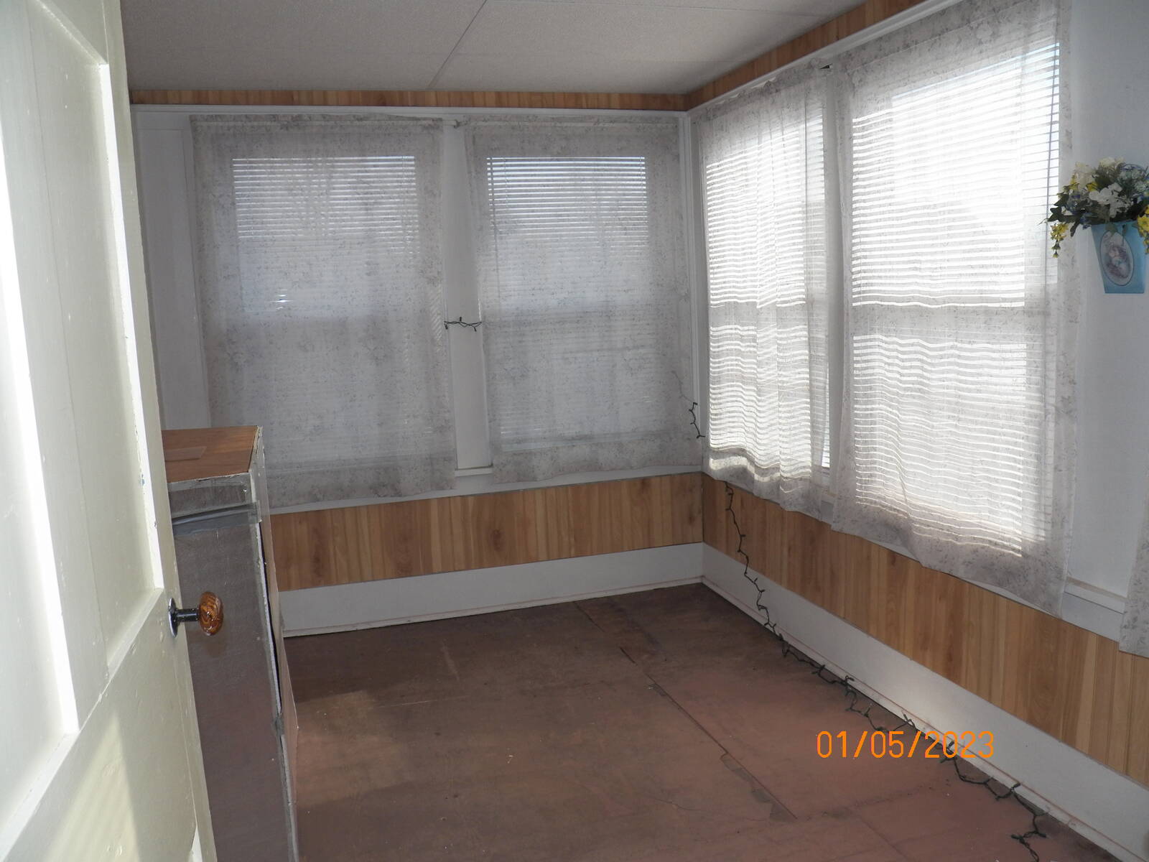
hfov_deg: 63.4
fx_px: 929
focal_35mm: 28
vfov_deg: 49.7
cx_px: 574
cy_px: 431
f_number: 4
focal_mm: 4.9
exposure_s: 1/640
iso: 125
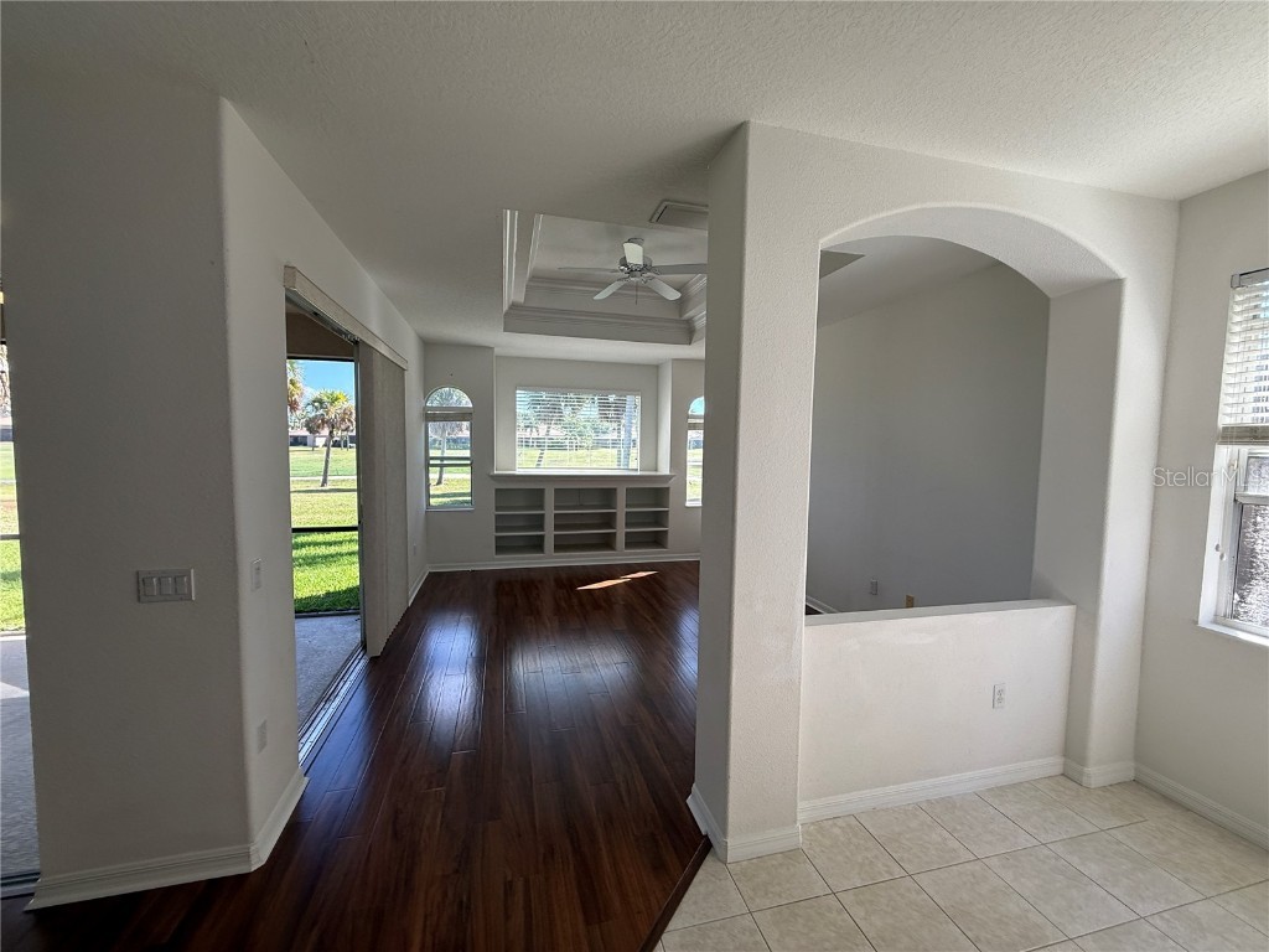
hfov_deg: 102.1
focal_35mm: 14
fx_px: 513
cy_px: 476
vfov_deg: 85.7
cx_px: 634
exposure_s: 1/276
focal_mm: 2.22
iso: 64
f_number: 2.2
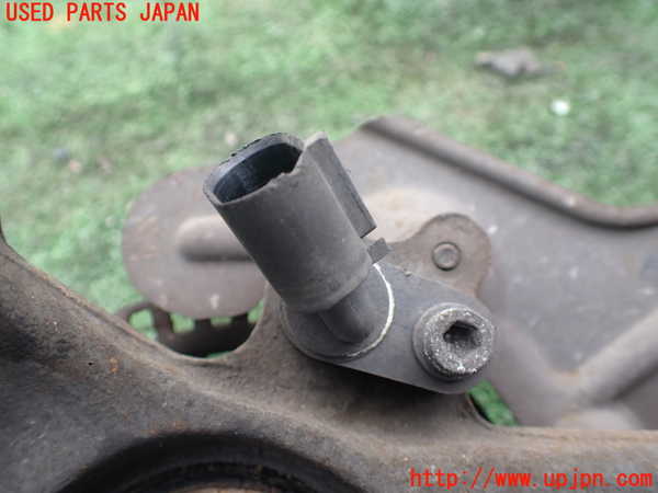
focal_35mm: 30
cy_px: 246
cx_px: 329
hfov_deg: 60.0
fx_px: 570
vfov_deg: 46.8
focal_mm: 5.4
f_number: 2.3
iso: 125
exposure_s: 1/125
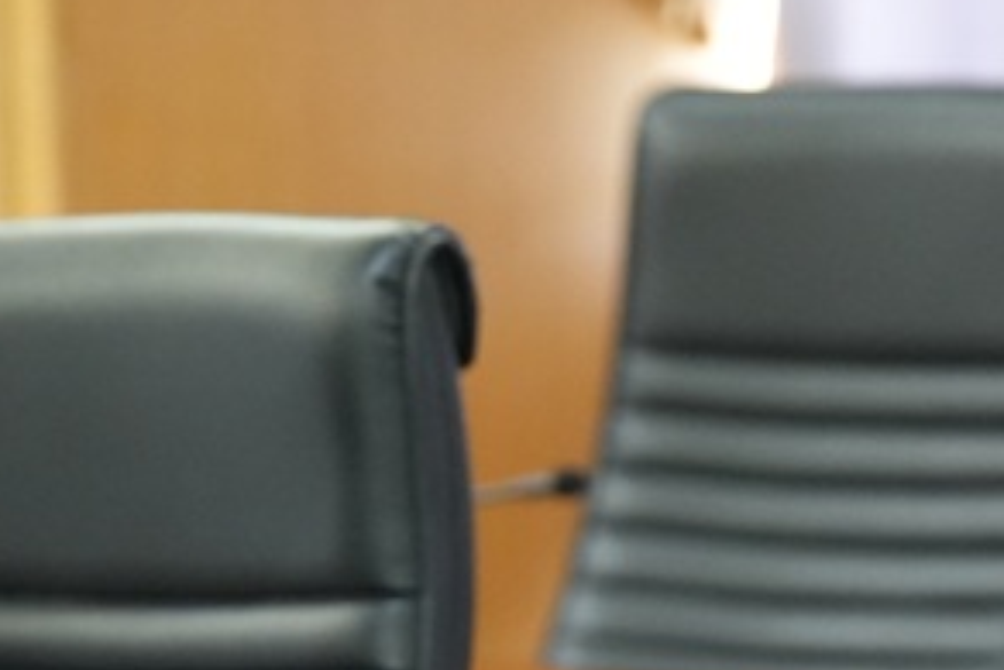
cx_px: 313
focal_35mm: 407
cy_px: 838
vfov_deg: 3.4
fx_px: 11356
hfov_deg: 5.1
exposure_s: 1/125
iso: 5000
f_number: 2.8
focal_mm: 119
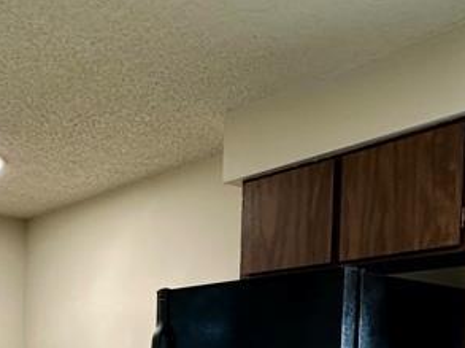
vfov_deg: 26.1
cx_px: 71
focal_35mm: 49
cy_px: 429
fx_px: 657
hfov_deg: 37.1
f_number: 2.2
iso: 200
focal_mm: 2.22
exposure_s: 1/60
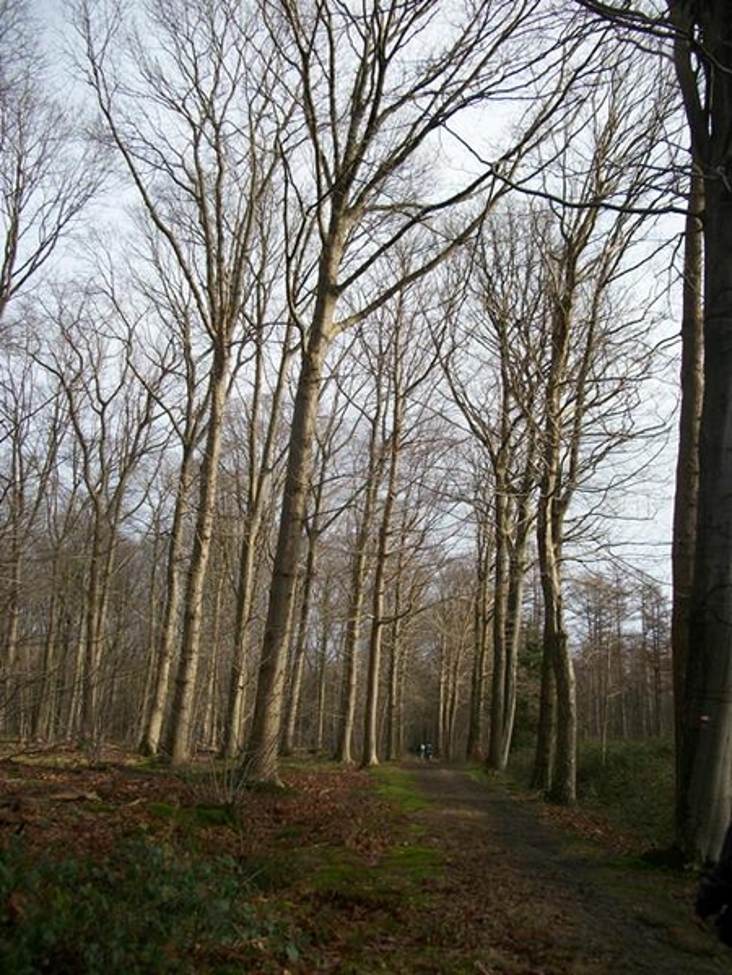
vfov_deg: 56.8
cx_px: 366
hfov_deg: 44.2
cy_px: 488
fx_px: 902
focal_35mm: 32
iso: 80
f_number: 2.9
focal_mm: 5.7
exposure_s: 1/500
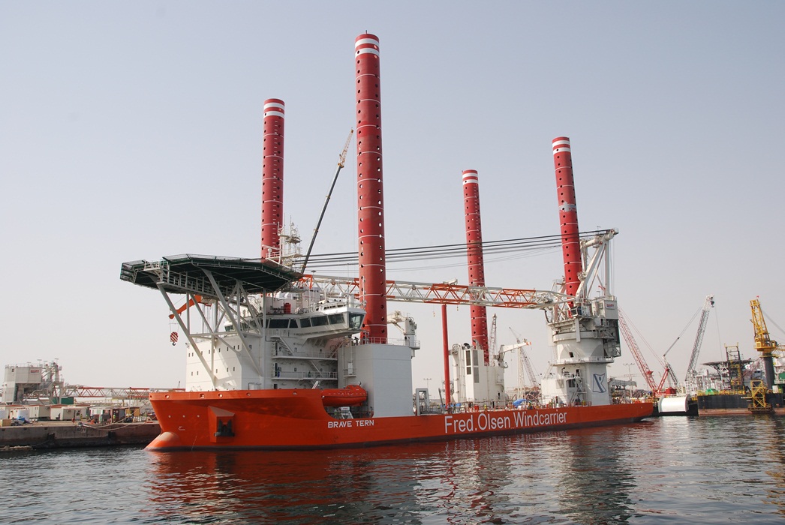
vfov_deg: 48.0
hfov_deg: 67.3
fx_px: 589
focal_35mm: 27
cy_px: 262
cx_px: 392
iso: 160
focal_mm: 18
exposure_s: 1/250
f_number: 10
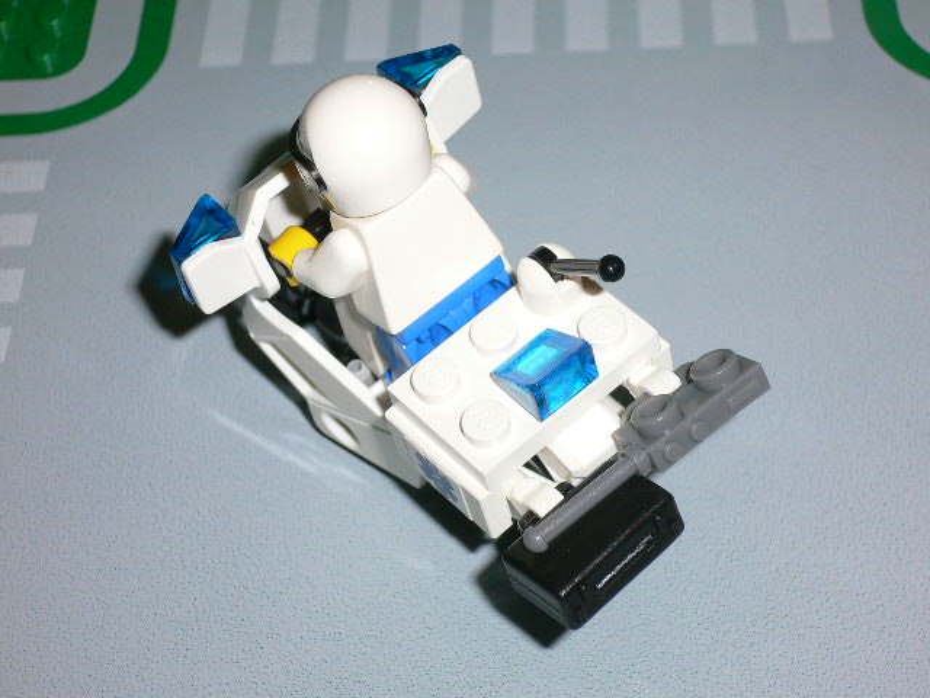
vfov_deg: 17.6
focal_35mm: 84
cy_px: 349
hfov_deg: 23.3
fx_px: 2257
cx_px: 465
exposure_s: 1/60
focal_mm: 14
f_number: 4.6
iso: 100
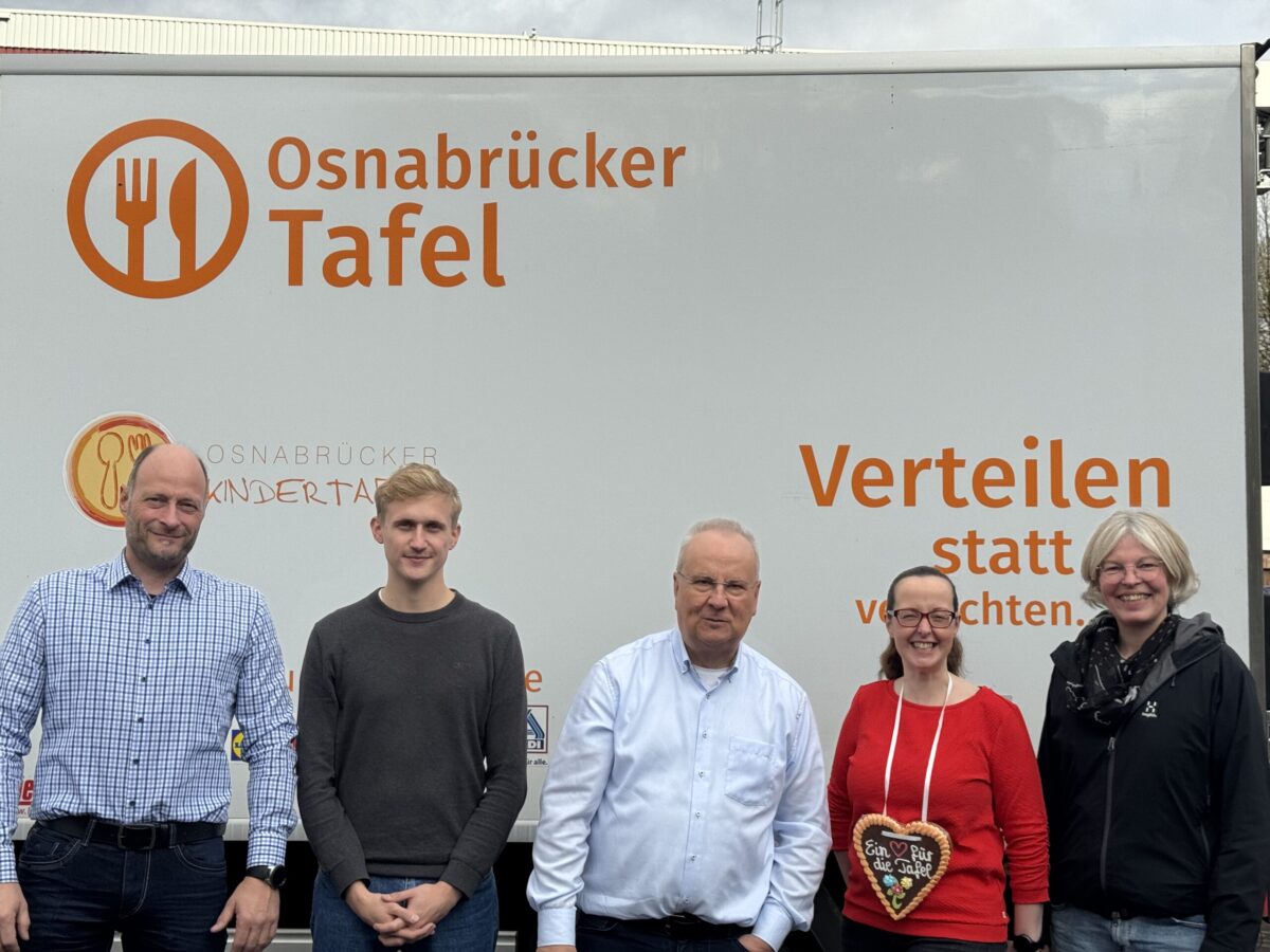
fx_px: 1761
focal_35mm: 48
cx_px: 635
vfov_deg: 30.3
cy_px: 476
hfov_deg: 39.7
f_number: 1.78
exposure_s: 1/3257
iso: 64
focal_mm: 6.76
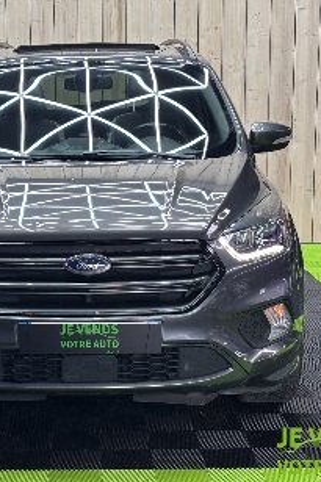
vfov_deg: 27.7
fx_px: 977
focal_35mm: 73
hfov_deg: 18.5
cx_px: 72
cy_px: 243
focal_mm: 5.96
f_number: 1.6
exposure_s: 1/50
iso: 50
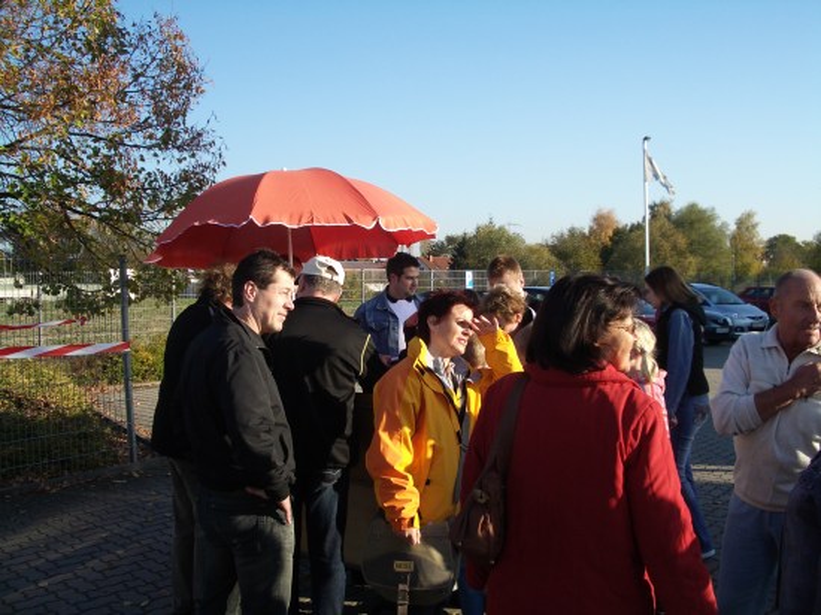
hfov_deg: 52.6
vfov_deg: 40.7
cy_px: 308
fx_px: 830
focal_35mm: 35
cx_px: 410
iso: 80
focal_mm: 5.8
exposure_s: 1/250
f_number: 4.3
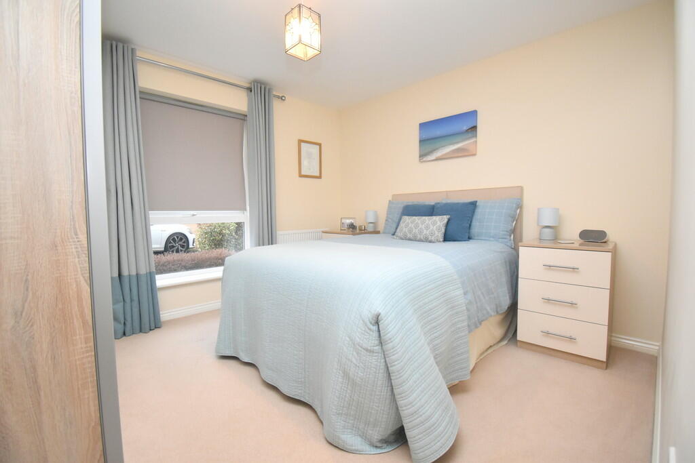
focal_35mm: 15
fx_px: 290
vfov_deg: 77.3
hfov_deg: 100.4
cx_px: 348
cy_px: 232
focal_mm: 10
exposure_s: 1/80
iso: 1600
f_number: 4.5
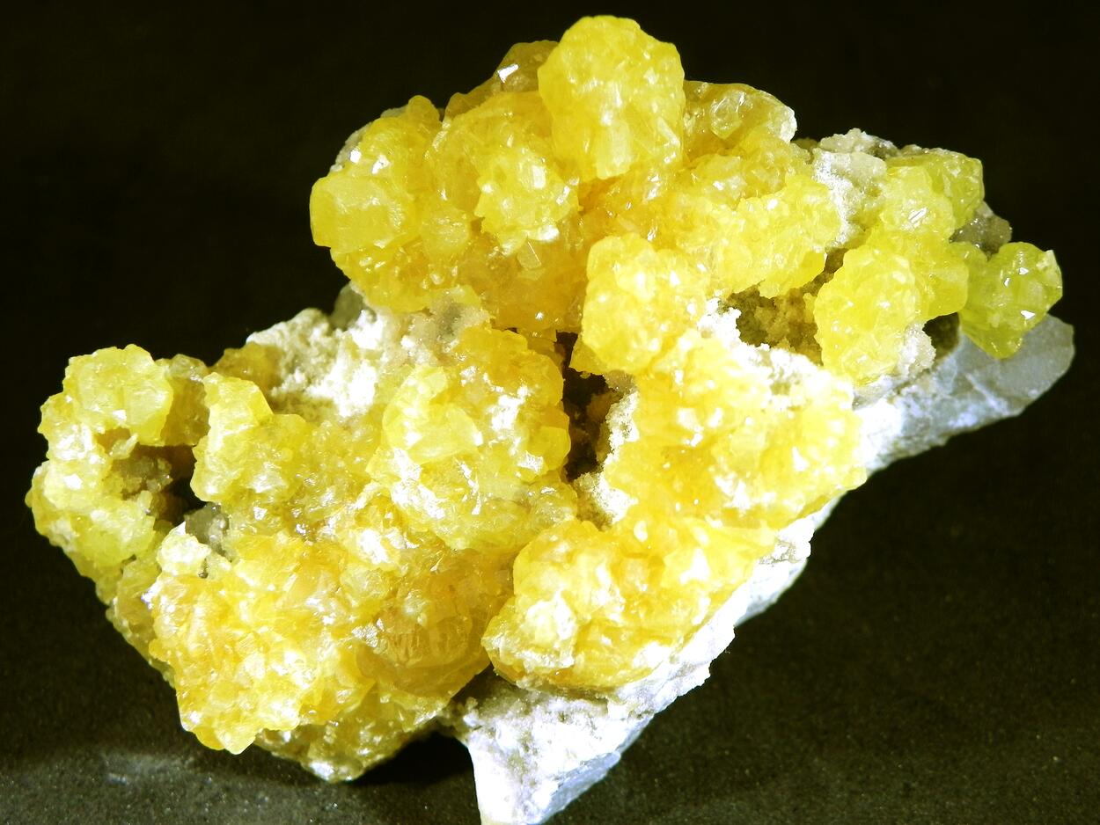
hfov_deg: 33.2
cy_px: 412
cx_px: 550
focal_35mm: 58
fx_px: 1843
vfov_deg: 25.2
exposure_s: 1/53.8
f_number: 3.5
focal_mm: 10.3
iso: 160
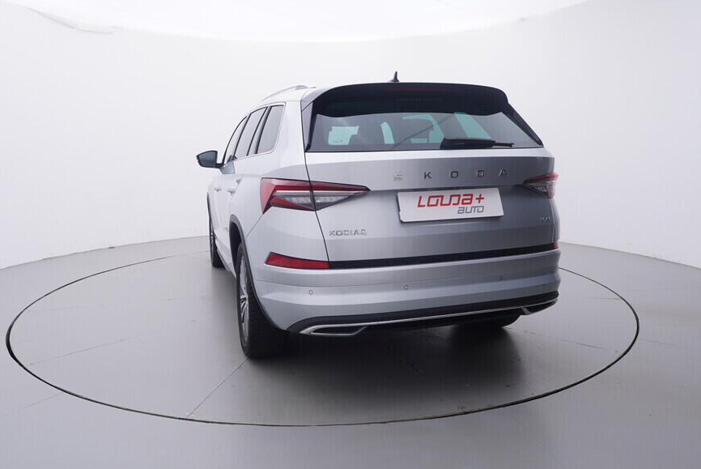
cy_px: 218
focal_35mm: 27
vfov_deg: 48.6
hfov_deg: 68.0
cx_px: 322
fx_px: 518
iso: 200
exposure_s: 1/80
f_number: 5
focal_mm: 15
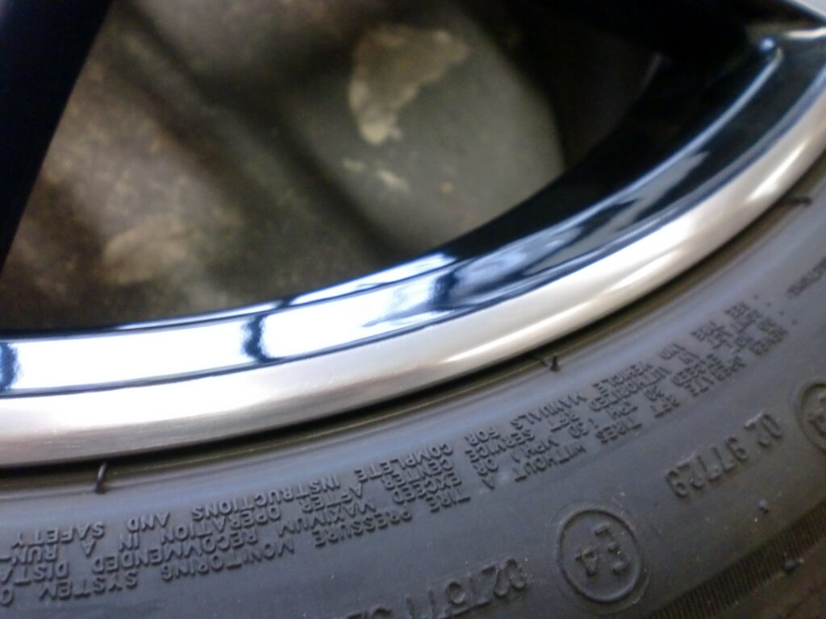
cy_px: 310
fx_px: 835
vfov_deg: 40.7
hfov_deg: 52.6
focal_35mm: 35
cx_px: 413
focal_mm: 6.3
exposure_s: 1/40
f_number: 3.1
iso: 400
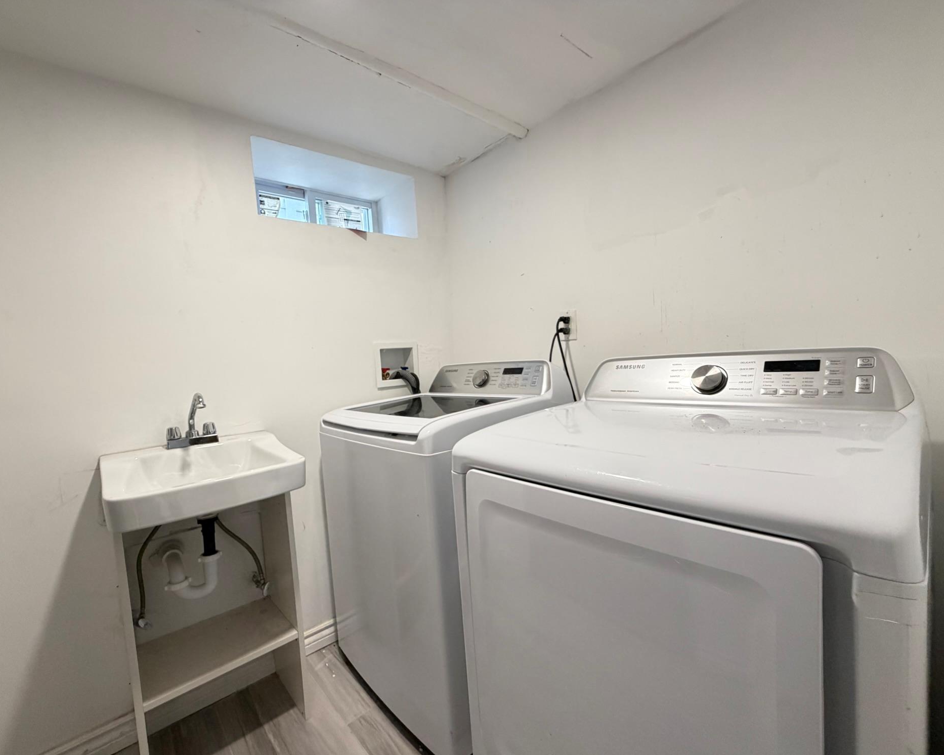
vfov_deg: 84.0
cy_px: 386
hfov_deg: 96.6
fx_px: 419
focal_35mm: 15
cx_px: 434
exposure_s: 1/60
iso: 250
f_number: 2.2
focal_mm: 2.22
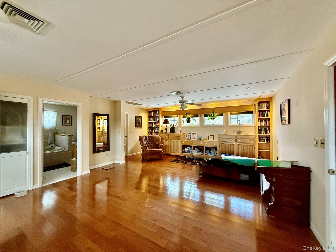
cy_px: 126
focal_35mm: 14
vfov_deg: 85.7
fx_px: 136
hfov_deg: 102.1
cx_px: 168
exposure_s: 1/60
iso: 320
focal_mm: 2.22
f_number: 2.2
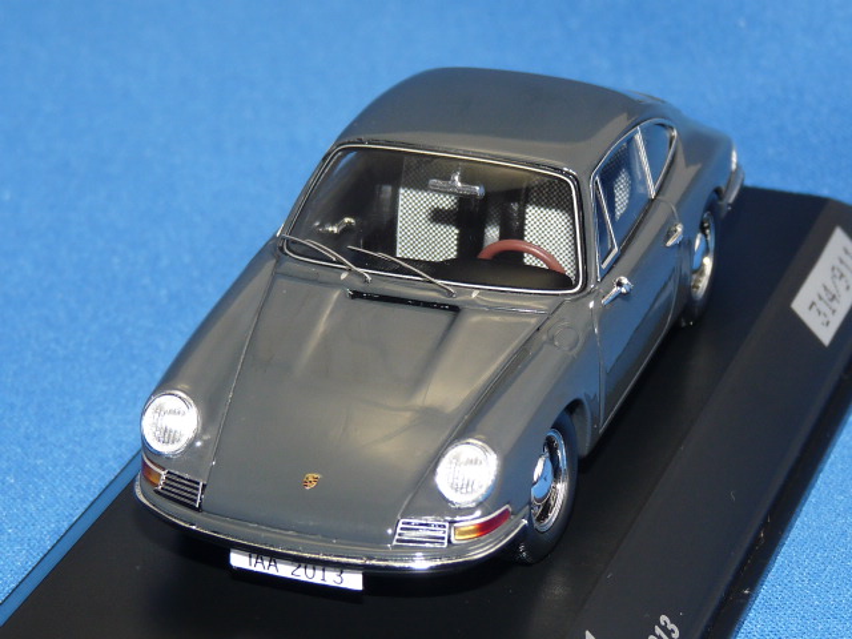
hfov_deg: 14.4
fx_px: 3372
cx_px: 426
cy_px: 320
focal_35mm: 137
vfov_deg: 10.8
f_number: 3.4
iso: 100
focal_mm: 13.8
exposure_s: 1/40
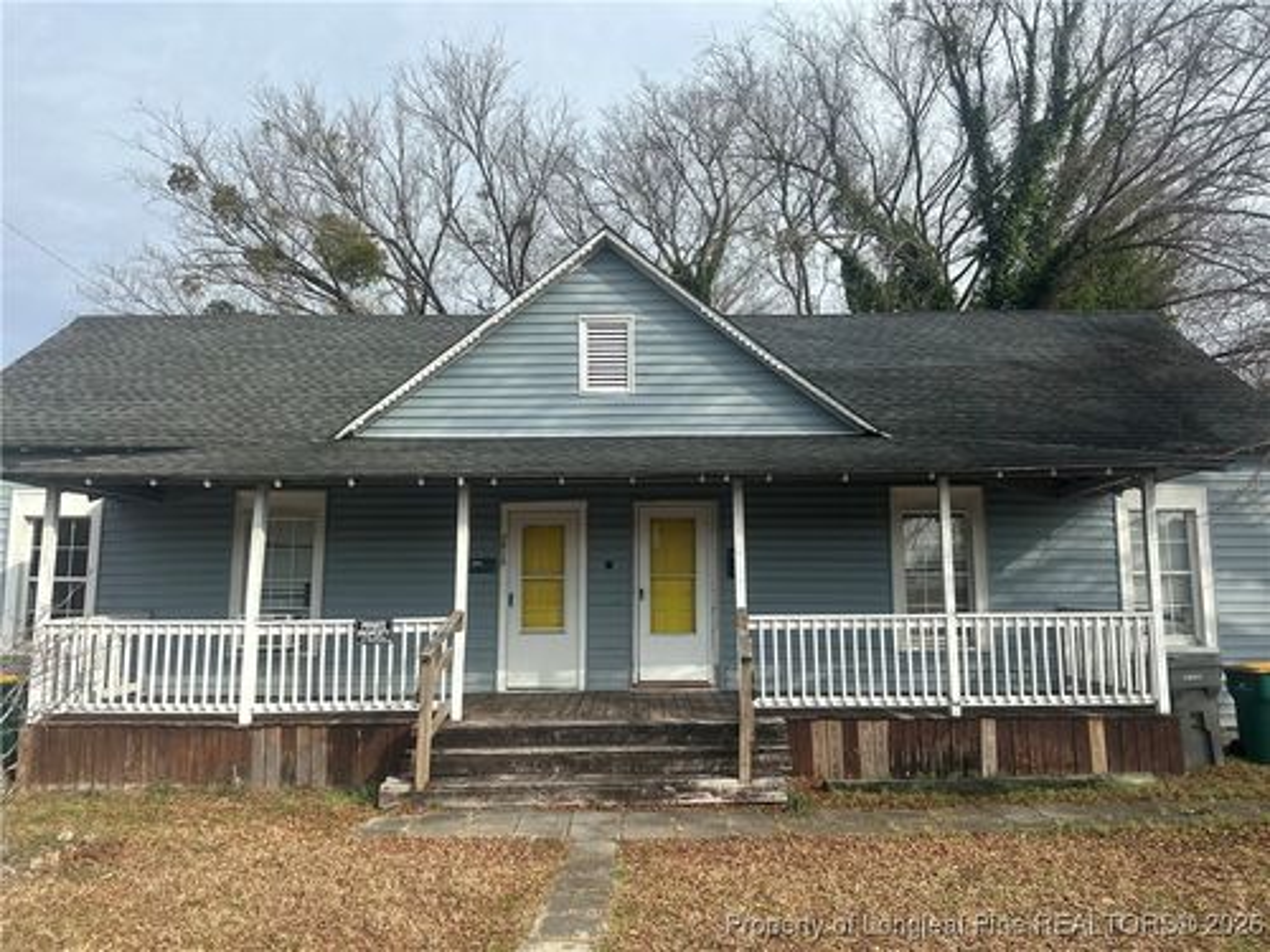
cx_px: 635
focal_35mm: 24
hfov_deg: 71.6
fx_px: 881
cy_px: 476
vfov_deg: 56.8
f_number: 1.78
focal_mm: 6.86
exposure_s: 1/3597
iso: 80
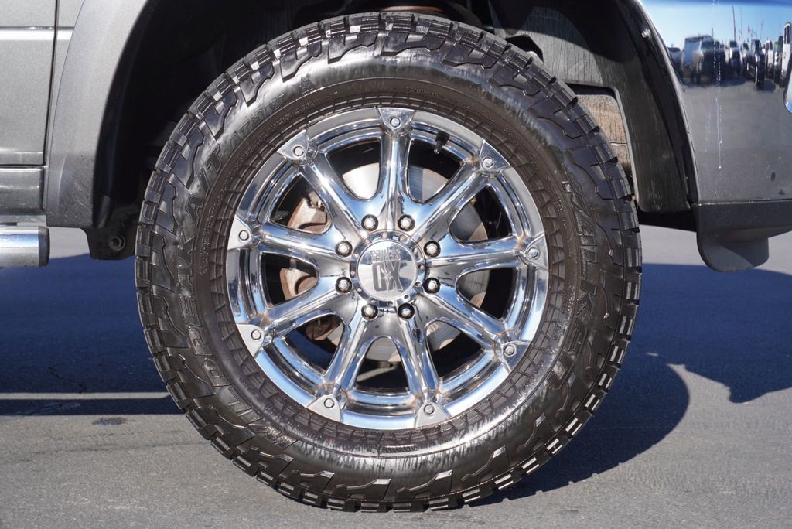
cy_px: 264
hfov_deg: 27.0
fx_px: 1651
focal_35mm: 75
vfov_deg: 18.2
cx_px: 396
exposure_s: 1/250
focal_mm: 50
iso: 100
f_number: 7.1
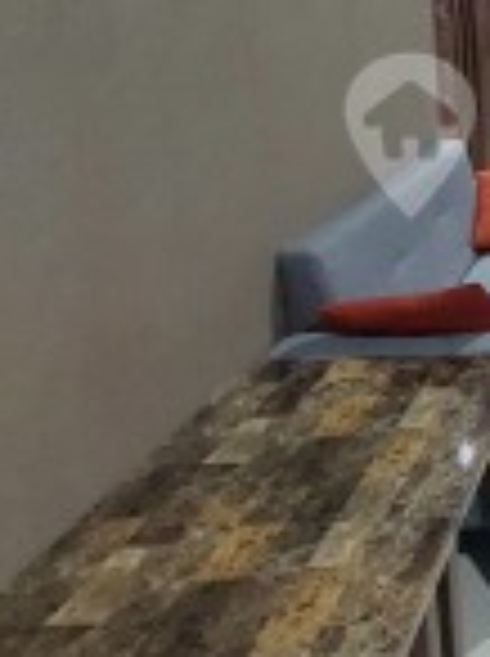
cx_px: 757
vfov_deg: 43.8
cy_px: 135
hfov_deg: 25.3
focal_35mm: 41
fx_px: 776
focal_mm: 1.74
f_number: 2.2
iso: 500
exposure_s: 1/33.3
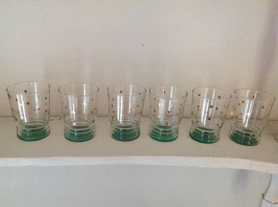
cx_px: 139
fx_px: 281
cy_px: 104
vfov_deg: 40.6
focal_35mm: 35
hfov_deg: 52.7
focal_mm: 4.28
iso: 640
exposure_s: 1/15
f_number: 2.4
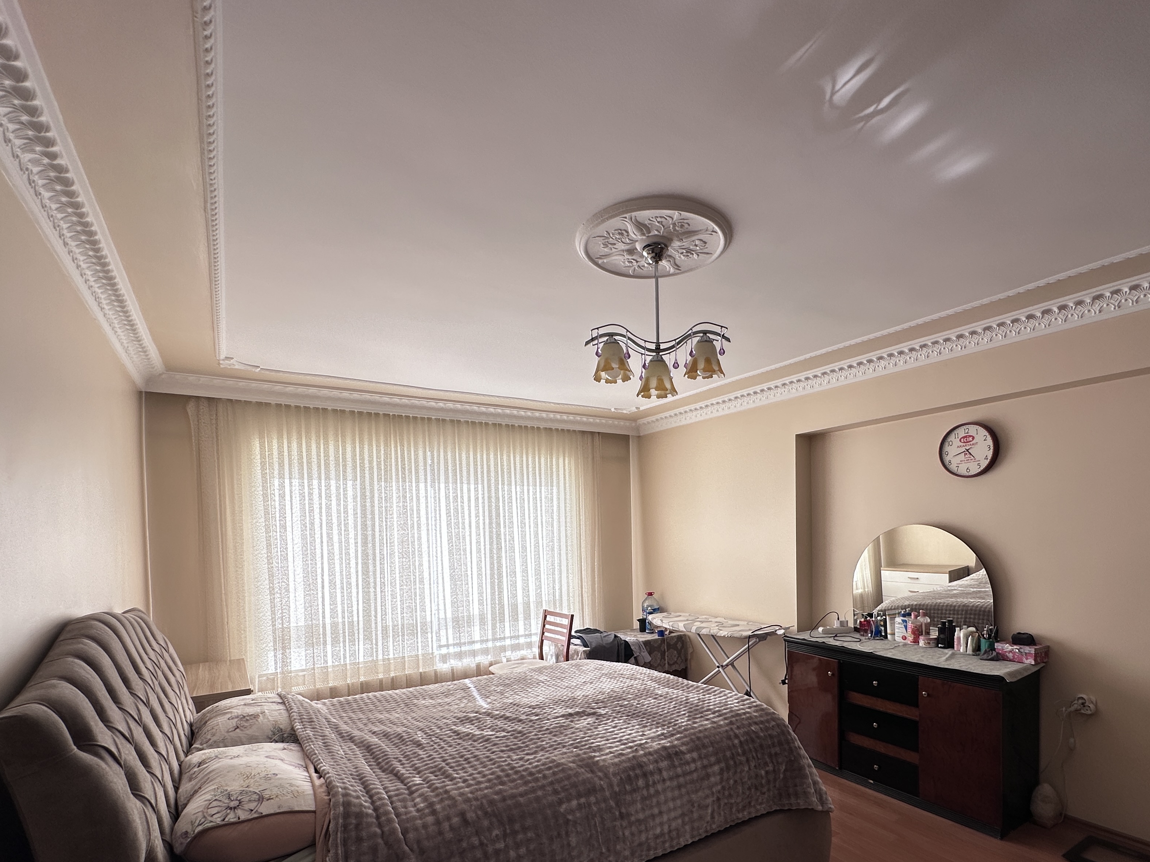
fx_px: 598
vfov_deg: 70.3
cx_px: 626
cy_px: 547
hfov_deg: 87.5
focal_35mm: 18
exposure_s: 1/207
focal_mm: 2.22
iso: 40
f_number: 2.2
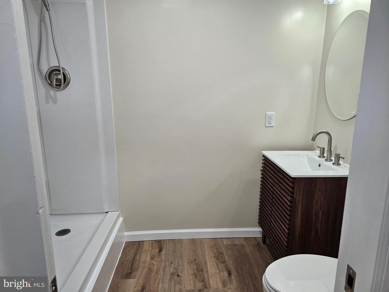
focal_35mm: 23
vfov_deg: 58.9
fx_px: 258
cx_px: 194
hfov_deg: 73.9
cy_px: 146
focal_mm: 5.4
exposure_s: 1/120
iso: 125
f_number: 1.8
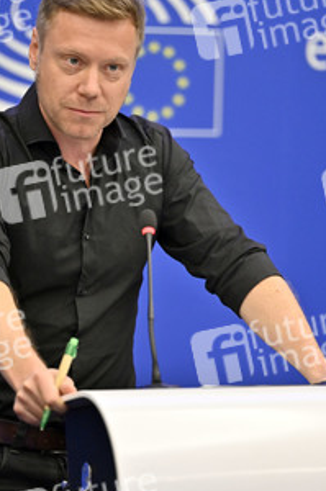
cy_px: 267
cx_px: 126
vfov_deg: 7.7
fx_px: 3639
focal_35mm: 267
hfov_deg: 5.1
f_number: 2.8
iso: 4000
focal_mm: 200
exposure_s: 1/640
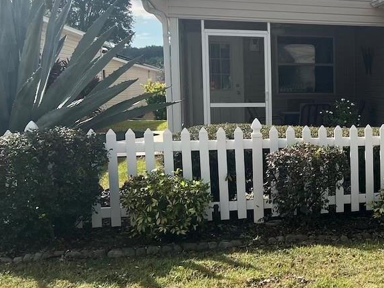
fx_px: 643
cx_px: 424
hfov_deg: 29.8
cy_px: 131
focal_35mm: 58
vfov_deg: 25.2
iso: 50
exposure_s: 1/4444
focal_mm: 5.7
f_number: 1.5
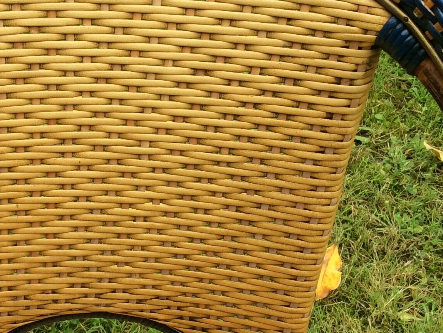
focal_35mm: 72
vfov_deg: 20.4
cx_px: 93
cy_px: 167
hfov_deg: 26.6
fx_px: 922
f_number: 2.4
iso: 32
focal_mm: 3.3
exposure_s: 1/274
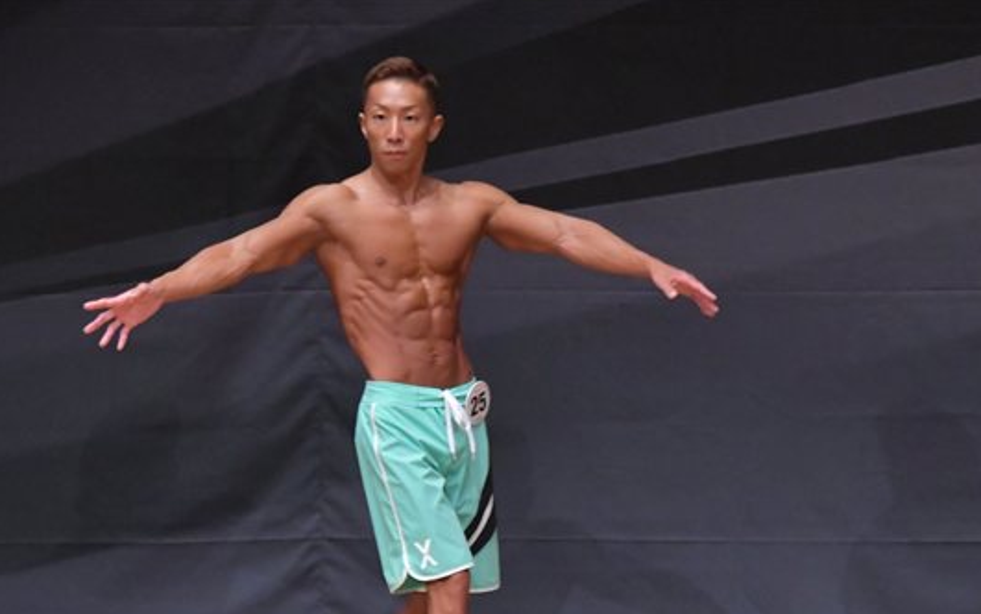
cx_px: 382
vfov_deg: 2.9
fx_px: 11925
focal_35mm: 446
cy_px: 475
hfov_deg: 4.7
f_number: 5.6
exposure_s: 1/400
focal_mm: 200
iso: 6400
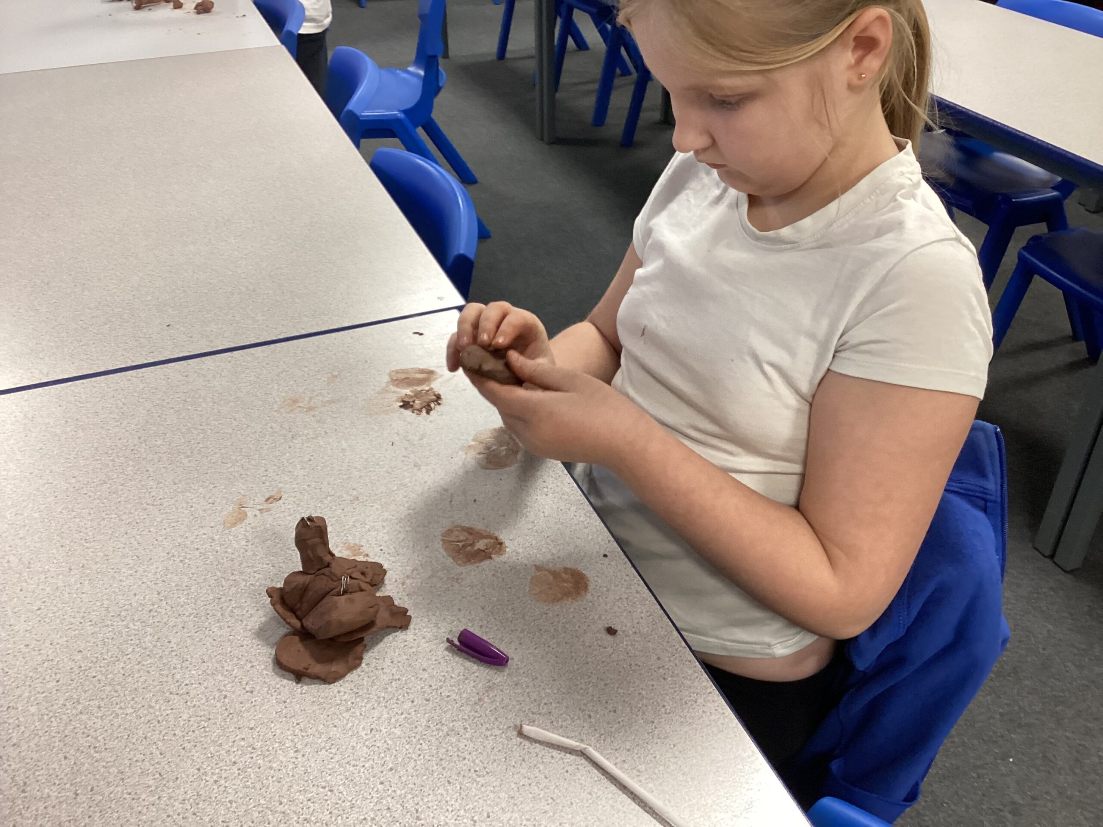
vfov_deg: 45.4
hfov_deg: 58.4
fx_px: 988
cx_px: 552
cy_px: 414
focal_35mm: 31
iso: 200
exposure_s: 1/50
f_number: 2.4
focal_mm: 3.3
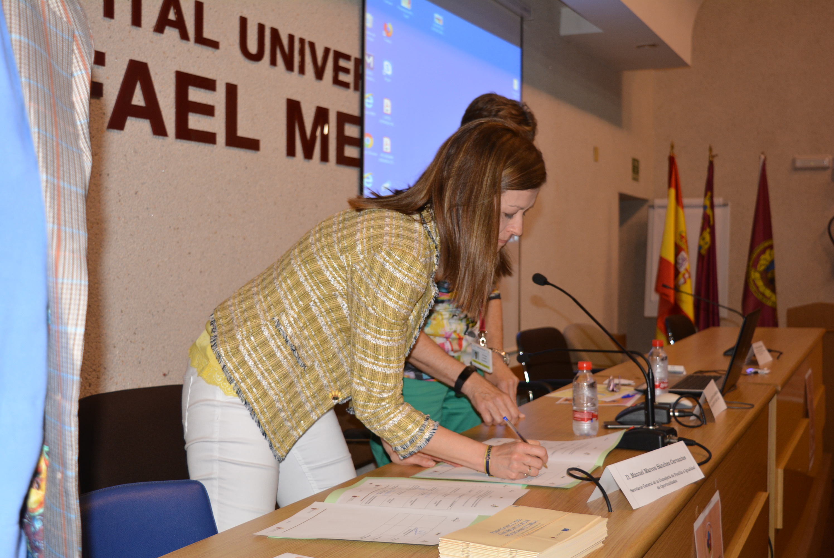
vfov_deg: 30.9
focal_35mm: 44
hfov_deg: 44.9
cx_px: 417
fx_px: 1009
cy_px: 279
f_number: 4.2
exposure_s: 1/60
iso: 400
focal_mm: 29
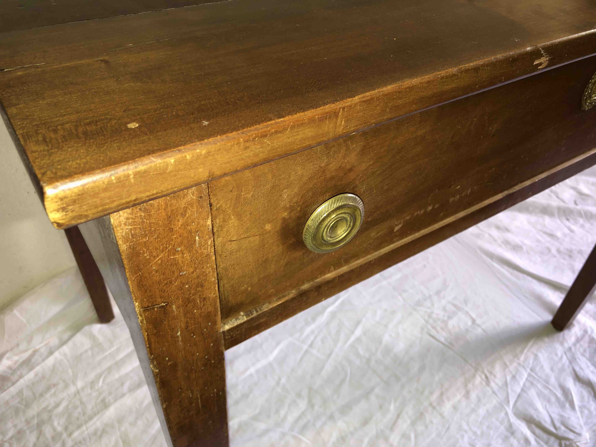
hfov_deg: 63.4
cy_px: 224
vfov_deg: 49.7
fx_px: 482
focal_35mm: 28
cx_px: 298
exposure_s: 1/15
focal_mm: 3.99
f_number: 1.8
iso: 32
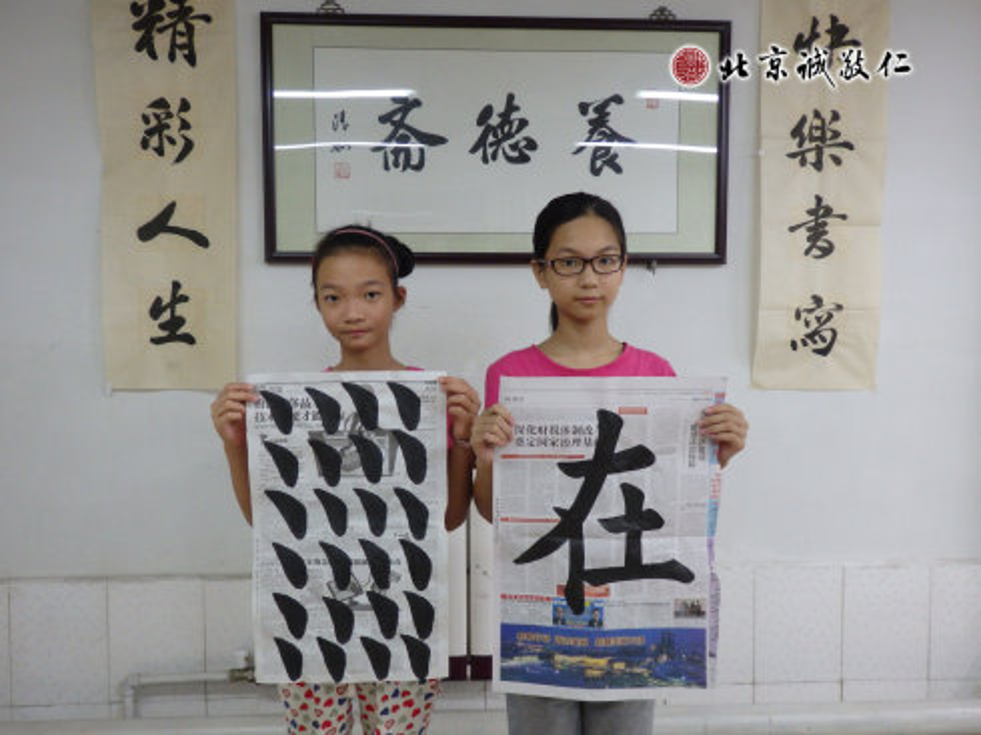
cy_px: 368
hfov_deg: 60.0
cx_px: 490
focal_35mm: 30
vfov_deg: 46.8
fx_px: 850
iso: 500
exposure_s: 1/60
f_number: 3.3
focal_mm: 5.5
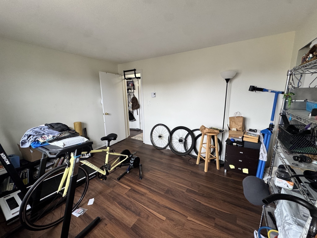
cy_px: 119
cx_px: 158
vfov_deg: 85.7
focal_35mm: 14
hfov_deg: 102.1
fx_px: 128
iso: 200
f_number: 2.2
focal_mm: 2.22
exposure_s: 1/60
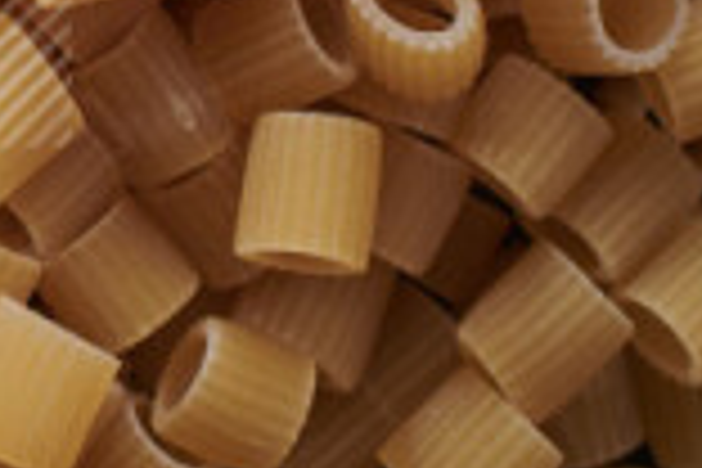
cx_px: -1053
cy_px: -626
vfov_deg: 5.2
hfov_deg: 7.5
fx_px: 4992
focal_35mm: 256
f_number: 8
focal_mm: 50
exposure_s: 1/100
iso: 160
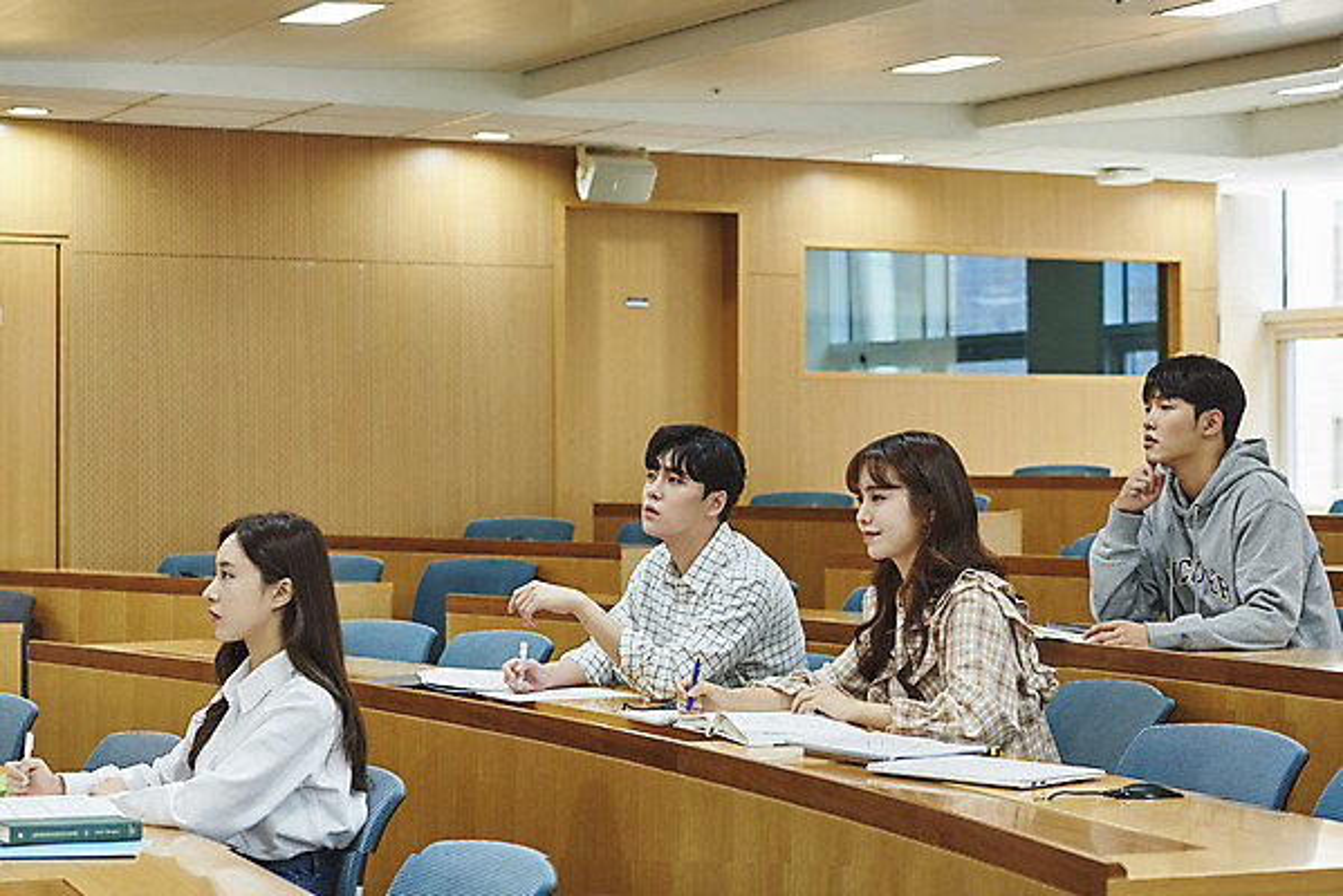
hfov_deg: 28.8
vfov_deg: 19.5
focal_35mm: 70
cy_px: 448
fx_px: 2613
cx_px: 672
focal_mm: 70
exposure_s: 1/200
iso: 1600
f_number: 3.5
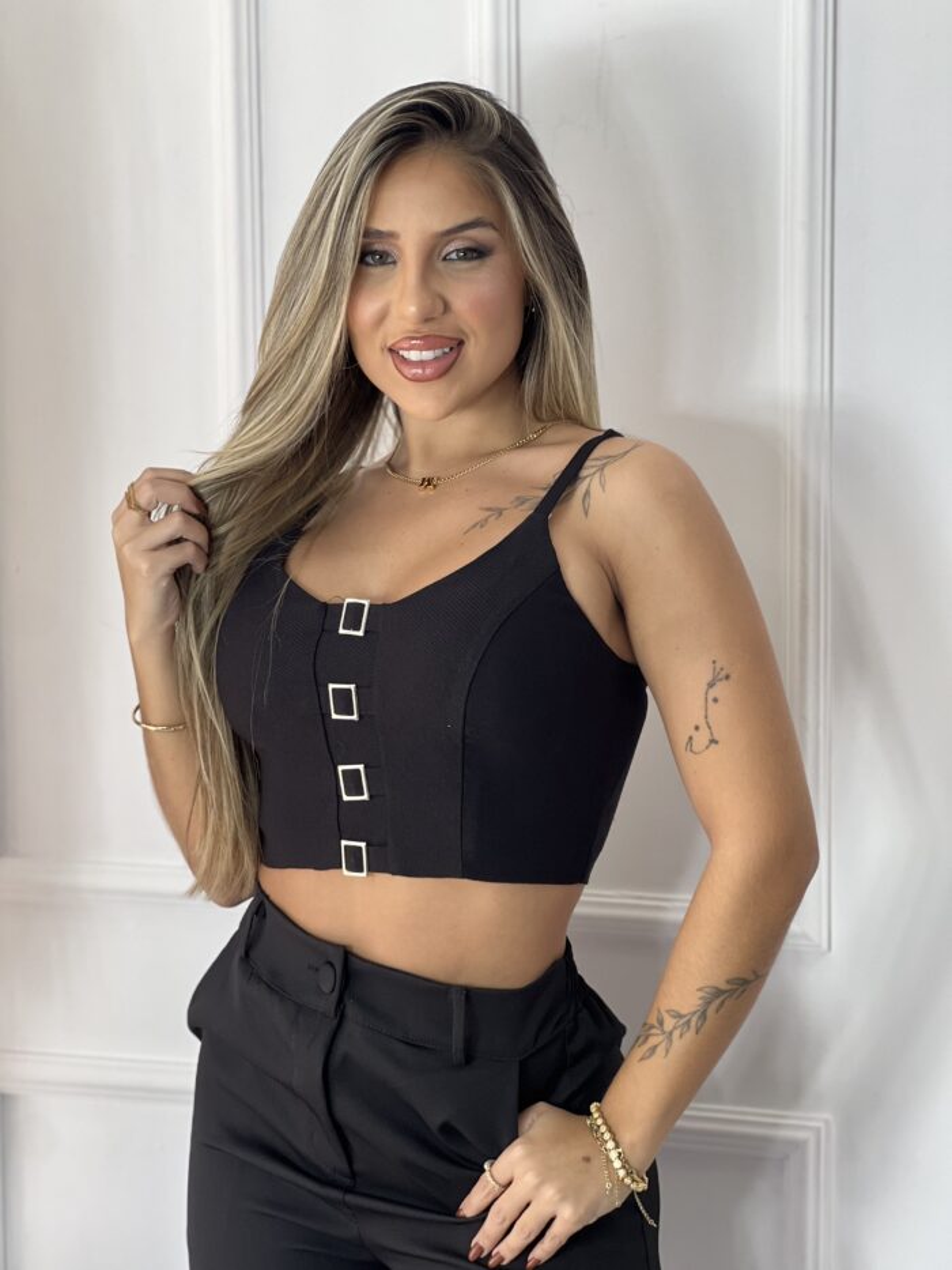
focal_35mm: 77
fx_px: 2823
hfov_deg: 19.1
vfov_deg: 25.3
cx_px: 476
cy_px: 635
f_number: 2.8
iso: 100
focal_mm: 9
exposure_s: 1/120
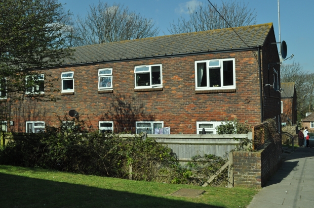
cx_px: 157
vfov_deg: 36.8
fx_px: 314
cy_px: 104
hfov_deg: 53.2
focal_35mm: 36
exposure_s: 1/500
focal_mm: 24
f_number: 11
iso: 400
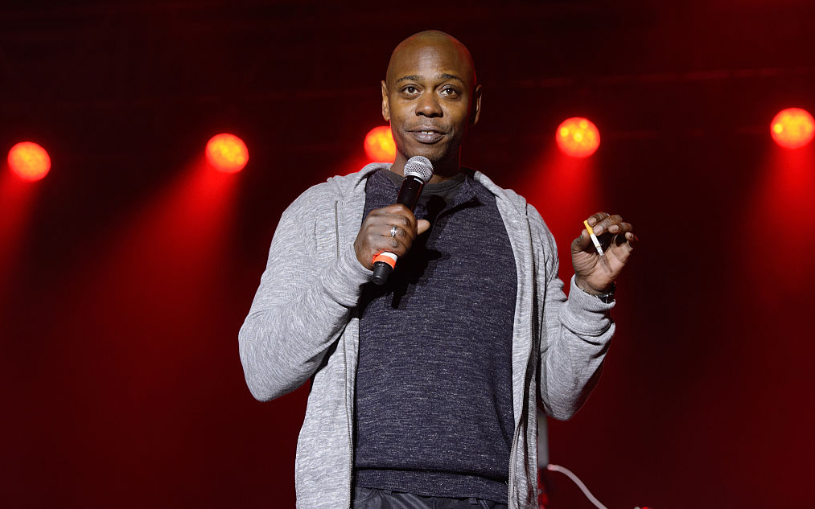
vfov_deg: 13.0
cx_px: 411
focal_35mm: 101
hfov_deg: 20.6
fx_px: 2243
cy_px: 263
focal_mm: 98
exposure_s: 1/250
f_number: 4
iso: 1600
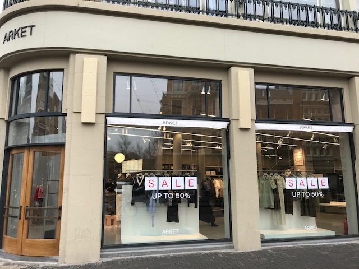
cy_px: 134
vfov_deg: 49.7
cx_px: 180
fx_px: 290
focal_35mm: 28
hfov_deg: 63.4
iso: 20
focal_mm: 3.99
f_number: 1.8
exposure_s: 1/192
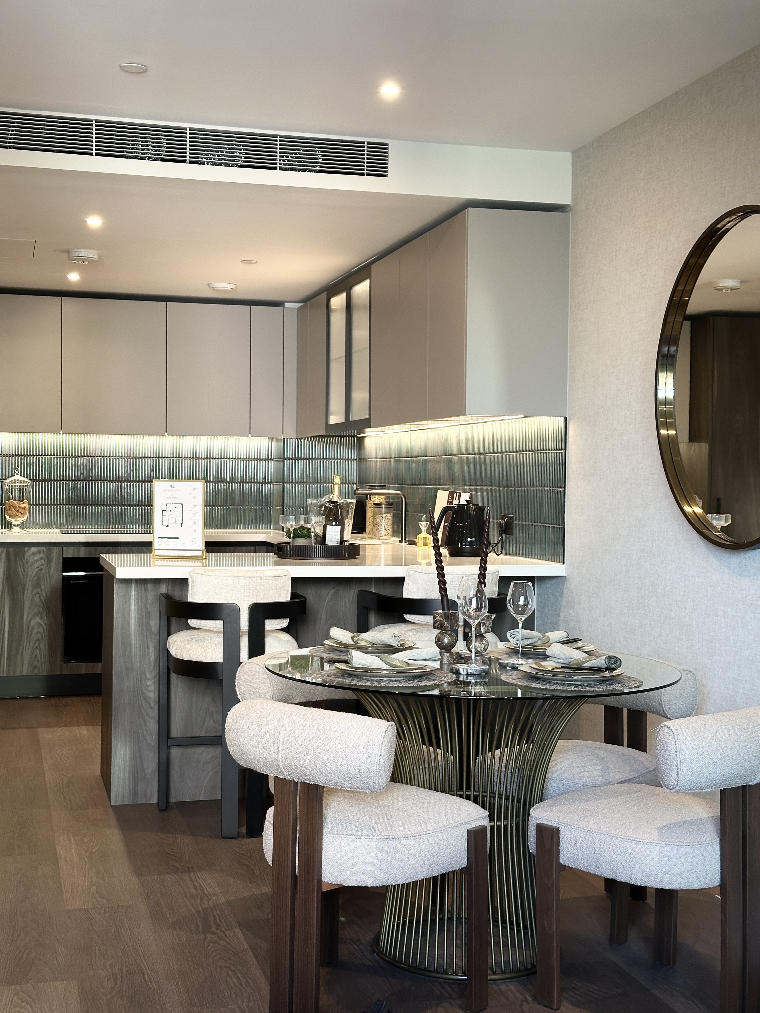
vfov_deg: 39.7
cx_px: 380
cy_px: 506
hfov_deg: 30.3
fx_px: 1405
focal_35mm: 48
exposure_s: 1/72
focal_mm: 6.86
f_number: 1.78
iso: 80
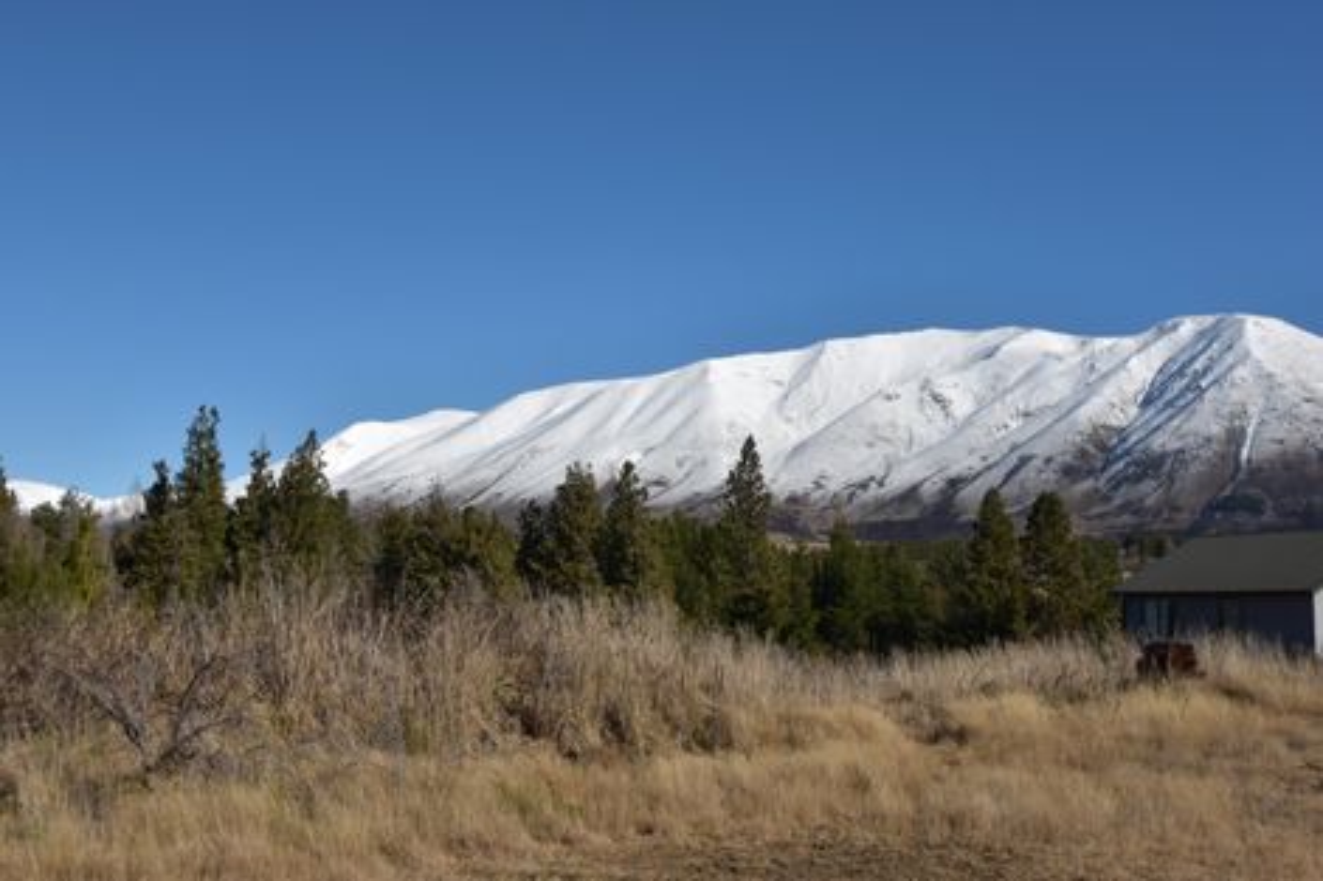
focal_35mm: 36
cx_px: 662
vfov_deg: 36.8
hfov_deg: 53.1
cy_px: 440
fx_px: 1322
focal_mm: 24
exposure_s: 1/3200
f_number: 4.5
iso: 200
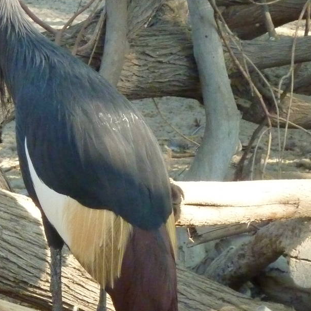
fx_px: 3995
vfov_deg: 4.5
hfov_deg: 4.5
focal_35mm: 393
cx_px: 35
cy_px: 97
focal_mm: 27.8
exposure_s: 1/125
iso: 800
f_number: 4.5
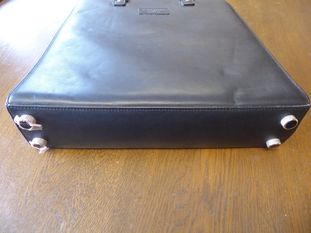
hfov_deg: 69.4
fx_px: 225
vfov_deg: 54.9
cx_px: 156
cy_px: 116
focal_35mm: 25
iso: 400
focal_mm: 4.3
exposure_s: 1/20
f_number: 3.3
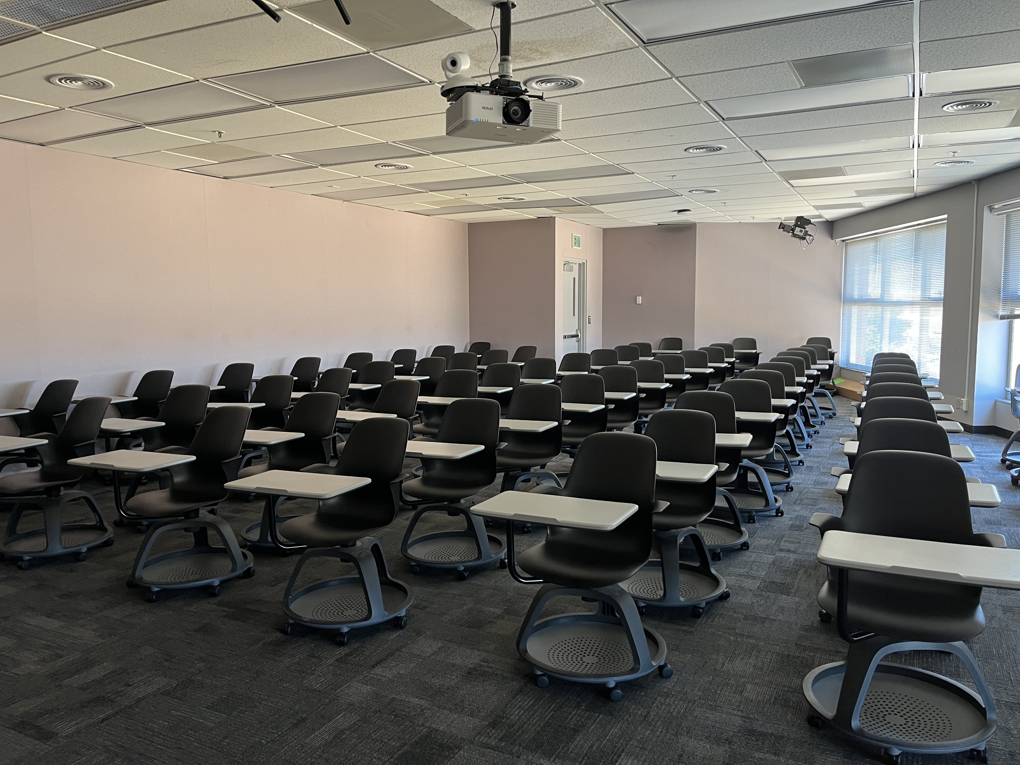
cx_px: 510
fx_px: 766
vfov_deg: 53.1
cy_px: 382
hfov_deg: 67.3
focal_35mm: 26
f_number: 1.6
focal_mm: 5.1
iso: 125
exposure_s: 1/72
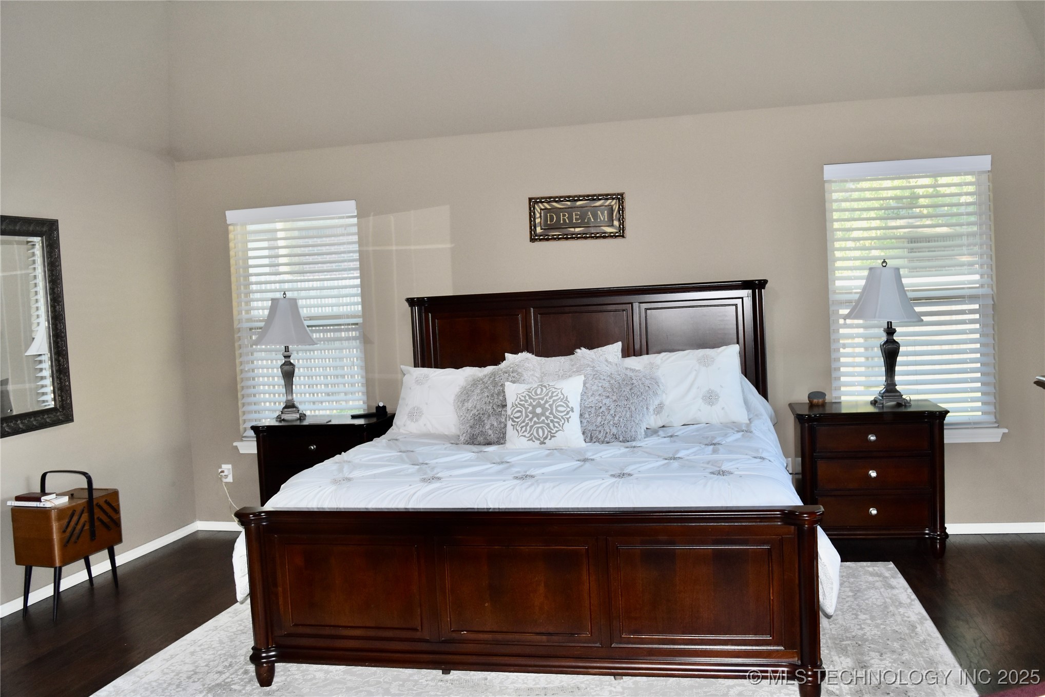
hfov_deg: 67.4
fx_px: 784
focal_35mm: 27
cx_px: 522
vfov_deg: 47.9
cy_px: 348
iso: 800
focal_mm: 18
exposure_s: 1/100
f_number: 5
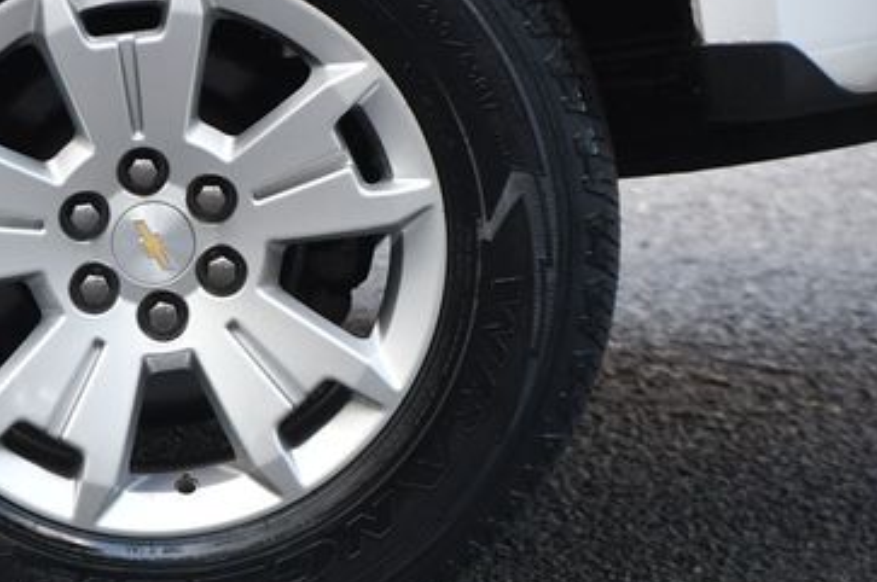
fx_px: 7858
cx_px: 147
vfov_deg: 4.2
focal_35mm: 323
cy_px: 244
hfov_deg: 6.4
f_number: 4.8
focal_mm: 122
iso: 800
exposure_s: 1/250
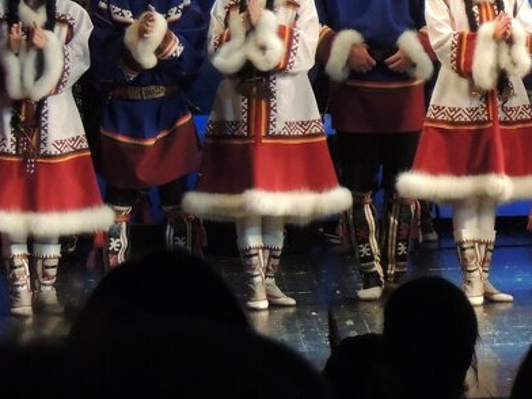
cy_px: -2
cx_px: 717
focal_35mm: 327
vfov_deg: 4.5
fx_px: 5026
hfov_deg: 6.0
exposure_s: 1/125
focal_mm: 21.4
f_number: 4.8
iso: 800
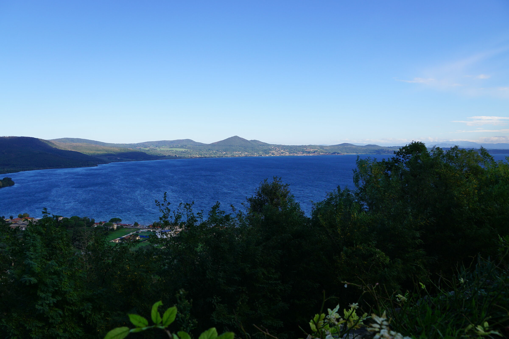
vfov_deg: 47.9
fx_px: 382
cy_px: 170
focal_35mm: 27
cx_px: 254
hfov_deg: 67.4
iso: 100
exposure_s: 1/125
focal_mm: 18
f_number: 9
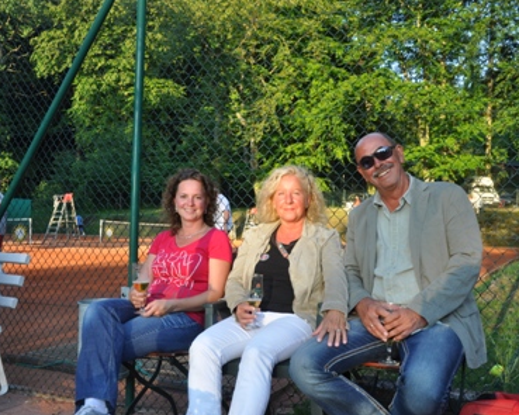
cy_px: 207
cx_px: 257
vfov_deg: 36.5
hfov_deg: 44.8
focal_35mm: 41
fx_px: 630
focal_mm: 24
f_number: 5.6
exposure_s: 1/125
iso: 200
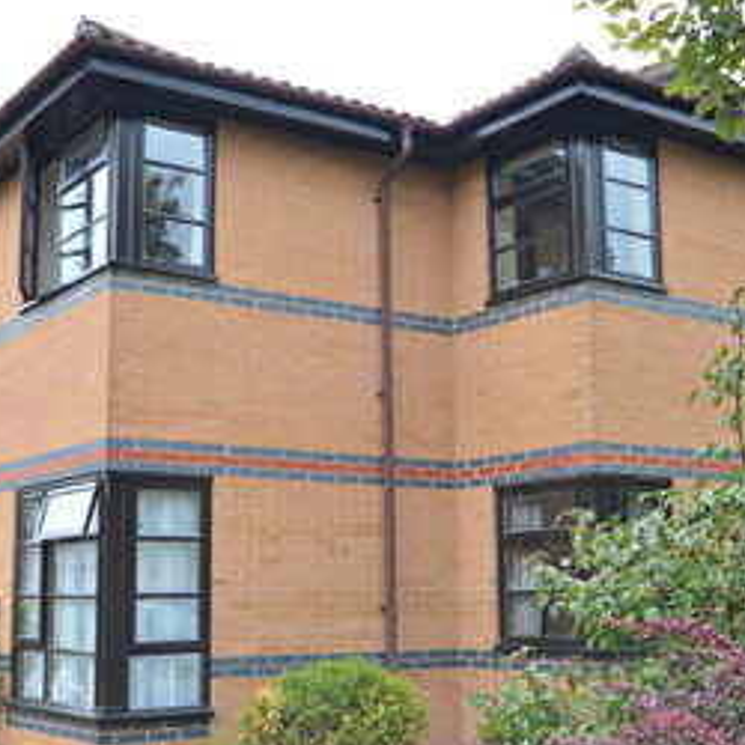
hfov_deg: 34.0
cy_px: 399
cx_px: 375
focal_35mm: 50
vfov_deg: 34.0
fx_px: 1217
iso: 320
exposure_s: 1/125
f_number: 5.6
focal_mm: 14
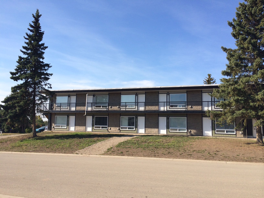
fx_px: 229
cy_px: 99
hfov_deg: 60.0
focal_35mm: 30
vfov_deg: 46.8
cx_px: 132
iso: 40
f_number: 2.2
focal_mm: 4.12
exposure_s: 1/1642
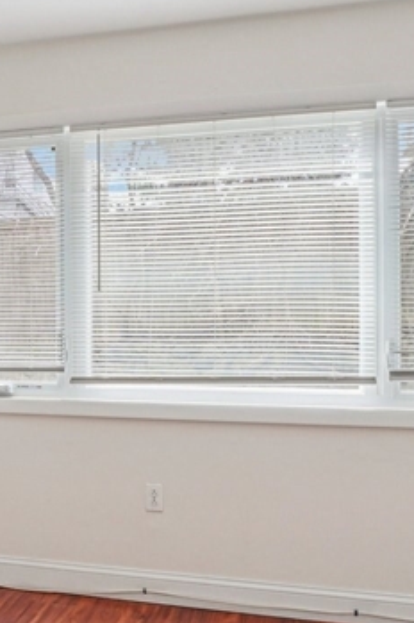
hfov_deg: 26.0
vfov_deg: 41.9
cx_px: -62
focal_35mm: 47
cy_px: 347
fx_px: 812
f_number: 8
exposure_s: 1/30
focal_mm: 16
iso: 200
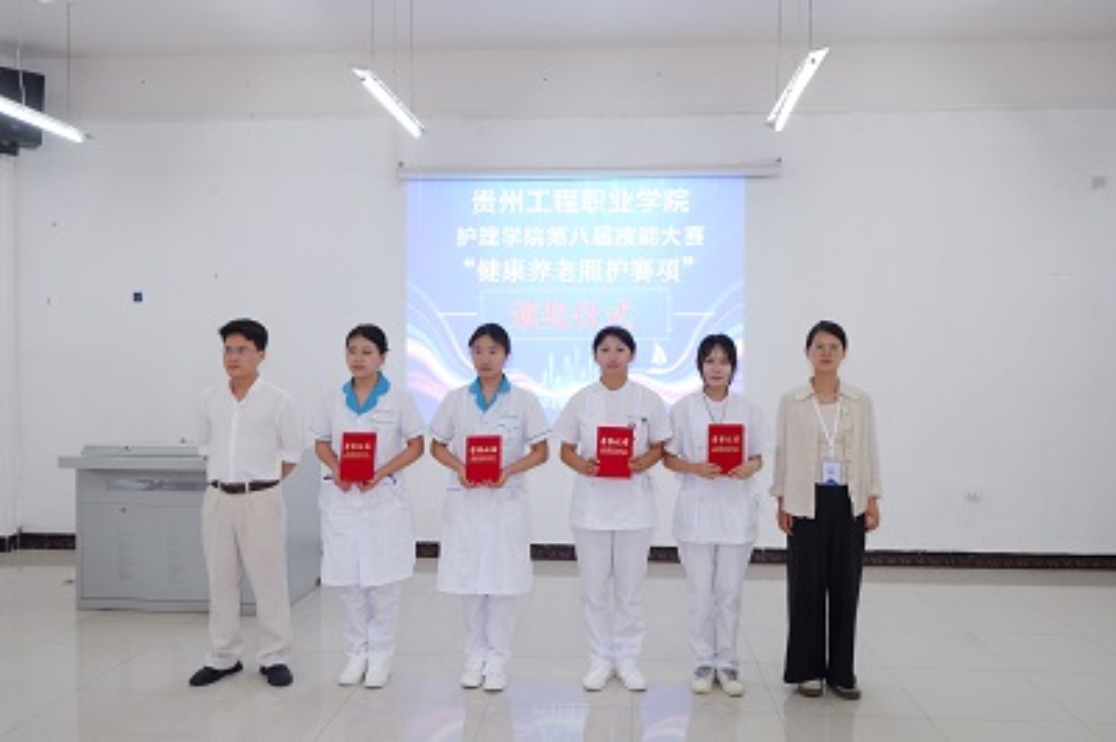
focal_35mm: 29
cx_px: 558
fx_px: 898
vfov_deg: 44.9
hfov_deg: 63.7
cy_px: 371
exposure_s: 1/180
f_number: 4
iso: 2500
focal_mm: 19.2
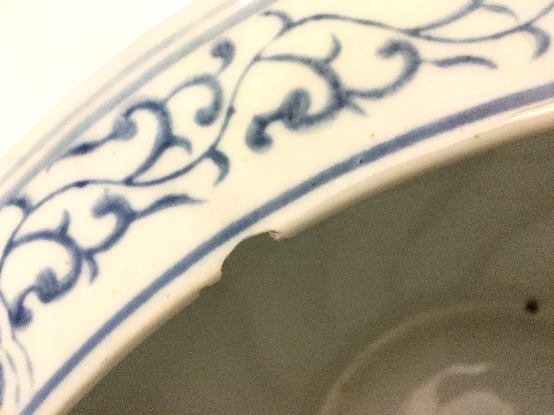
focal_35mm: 29
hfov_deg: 61.7
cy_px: 208
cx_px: 277
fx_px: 464
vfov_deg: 48.2
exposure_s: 1/15
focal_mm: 4.15
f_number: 2.2
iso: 500
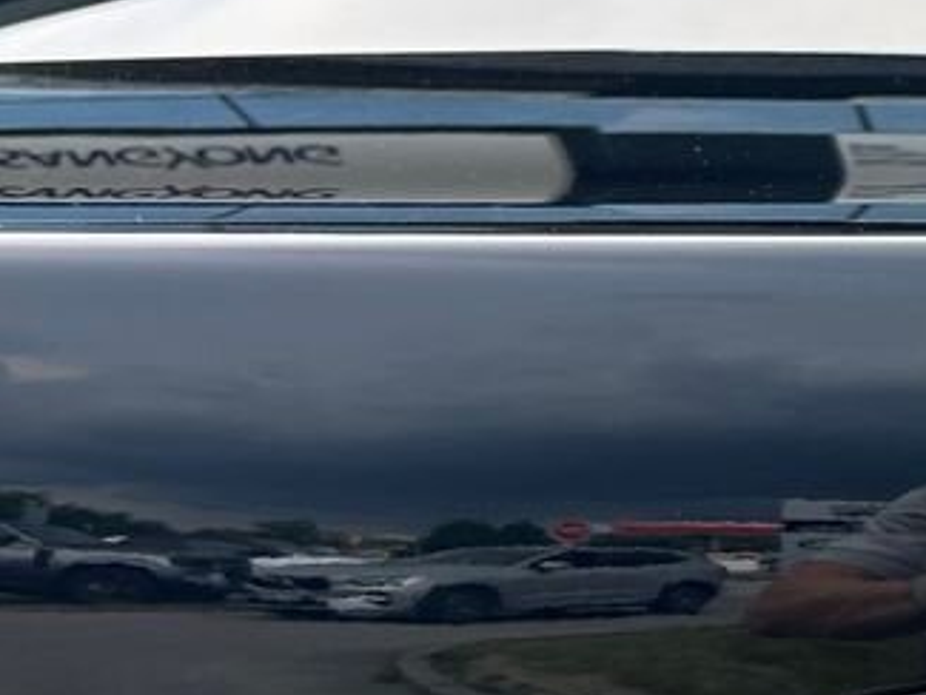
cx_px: 1274
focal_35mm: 82
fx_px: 2194
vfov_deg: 17.7
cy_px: 46
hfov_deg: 21.1
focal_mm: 5.7
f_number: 1.5
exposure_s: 1/1124
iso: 50
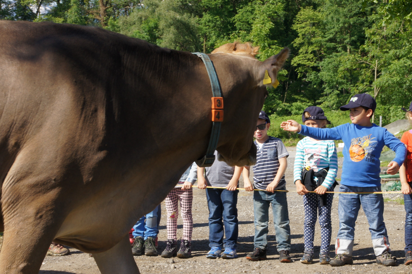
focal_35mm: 82
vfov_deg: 16.6
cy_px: 137
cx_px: 206
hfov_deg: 24.6
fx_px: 944
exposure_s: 1/160
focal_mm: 55
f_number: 13
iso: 200
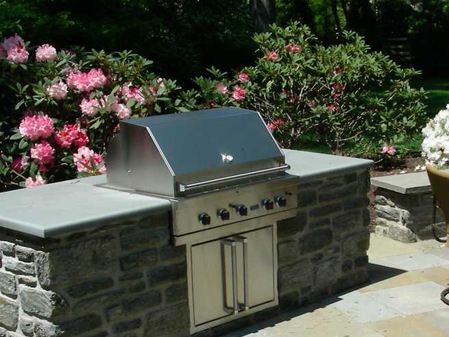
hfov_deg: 24.8
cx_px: 374
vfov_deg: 19.1
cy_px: 238
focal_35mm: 77
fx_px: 999
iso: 50
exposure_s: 1/460
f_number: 5.6
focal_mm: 6.3
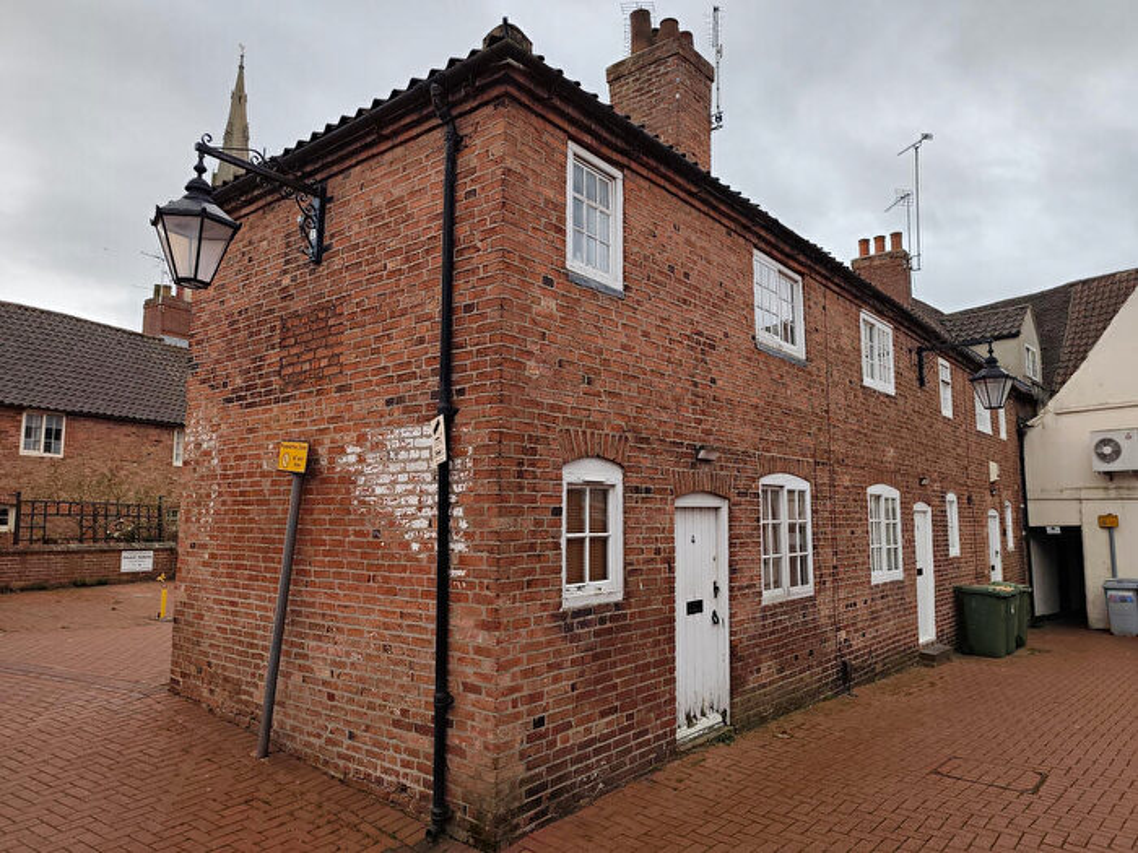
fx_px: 756
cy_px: 426
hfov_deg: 73.9
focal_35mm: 23
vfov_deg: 58.9
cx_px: 569
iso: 50
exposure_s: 1/334
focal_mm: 6.19
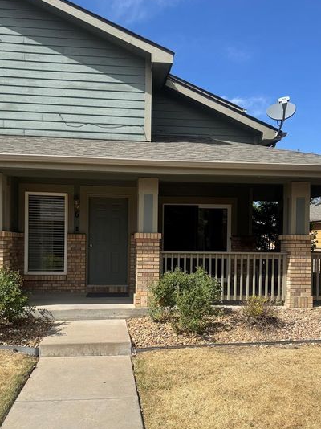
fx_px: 371
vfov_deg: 59.8
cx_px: 146
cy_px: 244
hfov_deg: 46.7
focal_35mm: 30
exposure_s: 1/4310
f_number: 1.78
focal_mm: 6.76
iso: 80
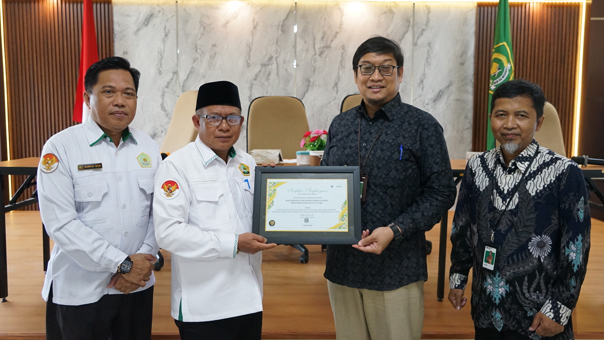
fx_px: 480
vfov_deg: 38.9
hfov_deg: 64.3
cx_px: 304
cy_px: 158
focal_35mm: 30
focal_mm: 28
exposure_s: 1/125
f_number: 5
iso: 4000
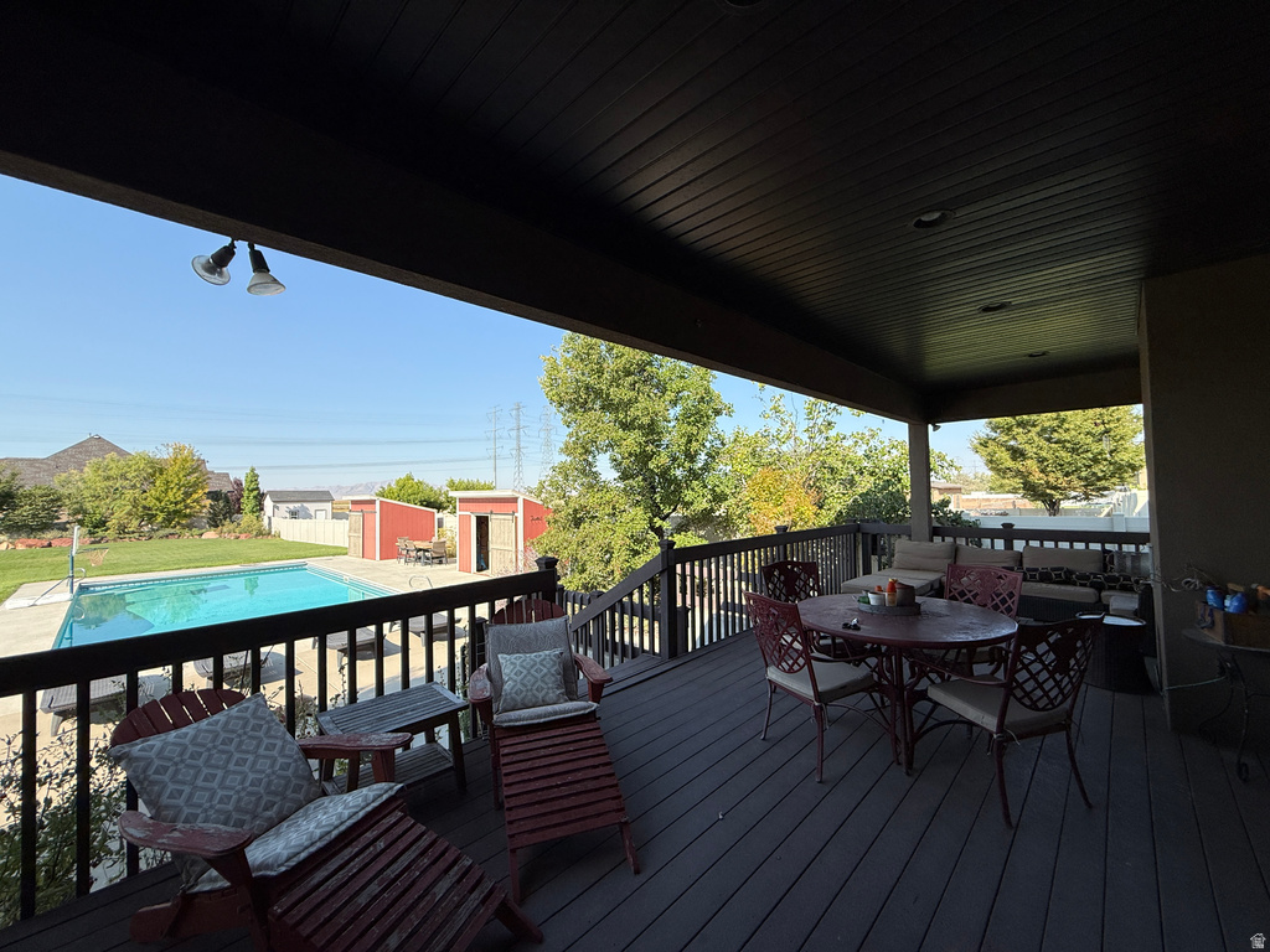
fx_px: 514
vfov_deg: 85.7
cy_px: 476
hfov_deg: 102.1
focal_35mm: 14
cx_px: 635
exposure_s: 1/1312
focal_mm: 2.22
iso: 50
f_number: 2.2
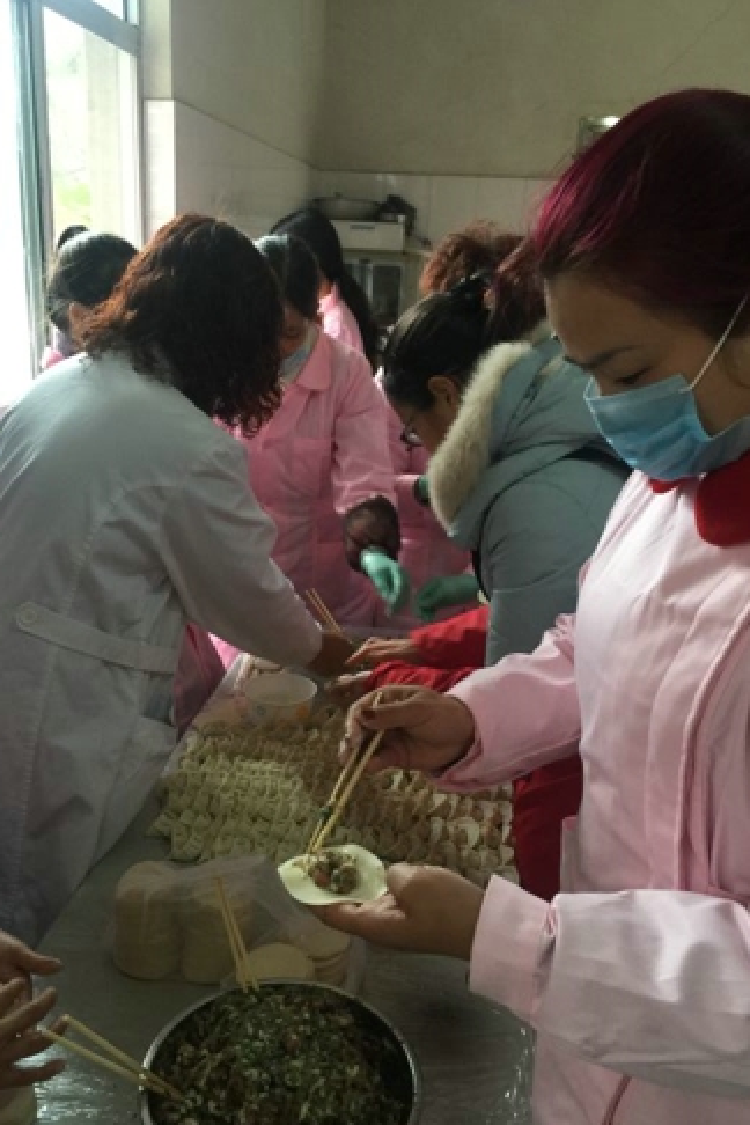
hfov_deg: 42.3
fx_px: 969
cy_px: 576
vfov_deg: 60.3
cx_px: 330
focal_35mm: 31
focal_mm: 4.15
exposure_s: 1/17
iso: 80
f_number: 2.2
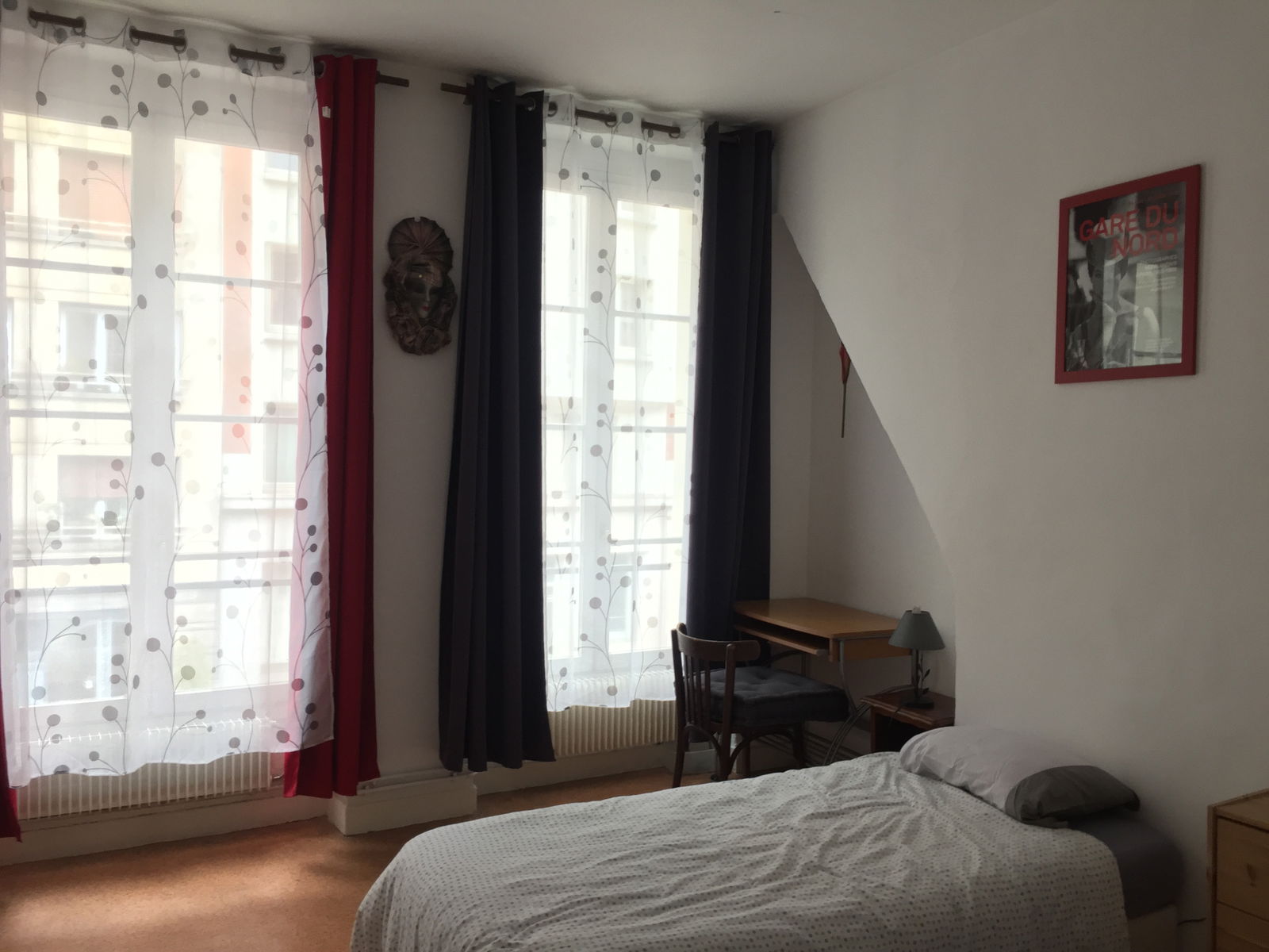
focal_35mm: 29
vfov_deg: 48.2
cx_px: 634
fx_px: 1063
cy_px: 476
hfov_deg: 61.7
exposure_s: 1/33
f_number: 2.2
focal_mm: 4.15
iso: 64
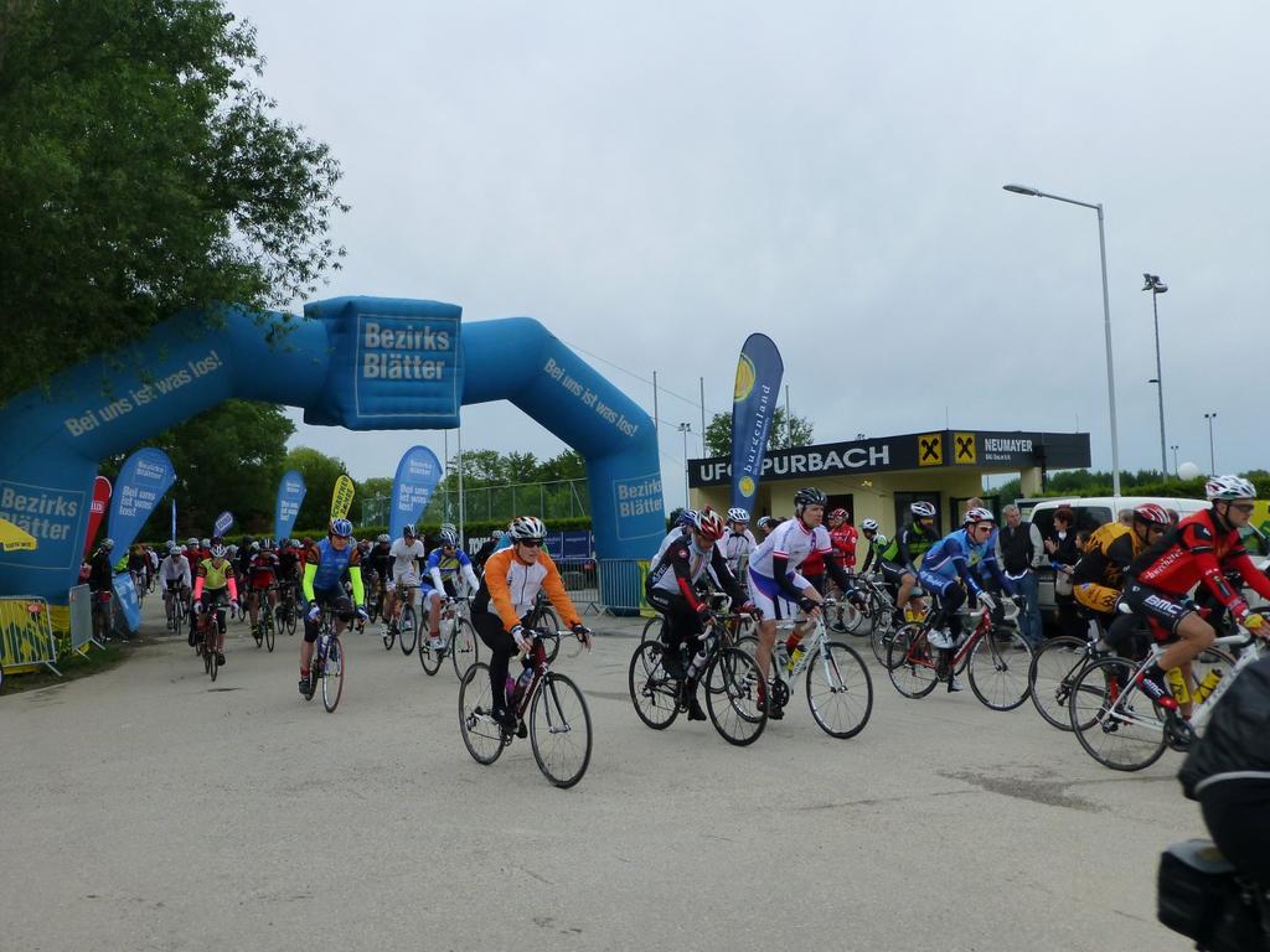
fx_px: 1137
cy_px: 476
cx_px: 635
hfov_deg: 58.4
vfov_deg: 45.4
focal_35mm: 31
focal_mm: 5.4
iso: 160
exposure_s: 1/800
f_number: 4
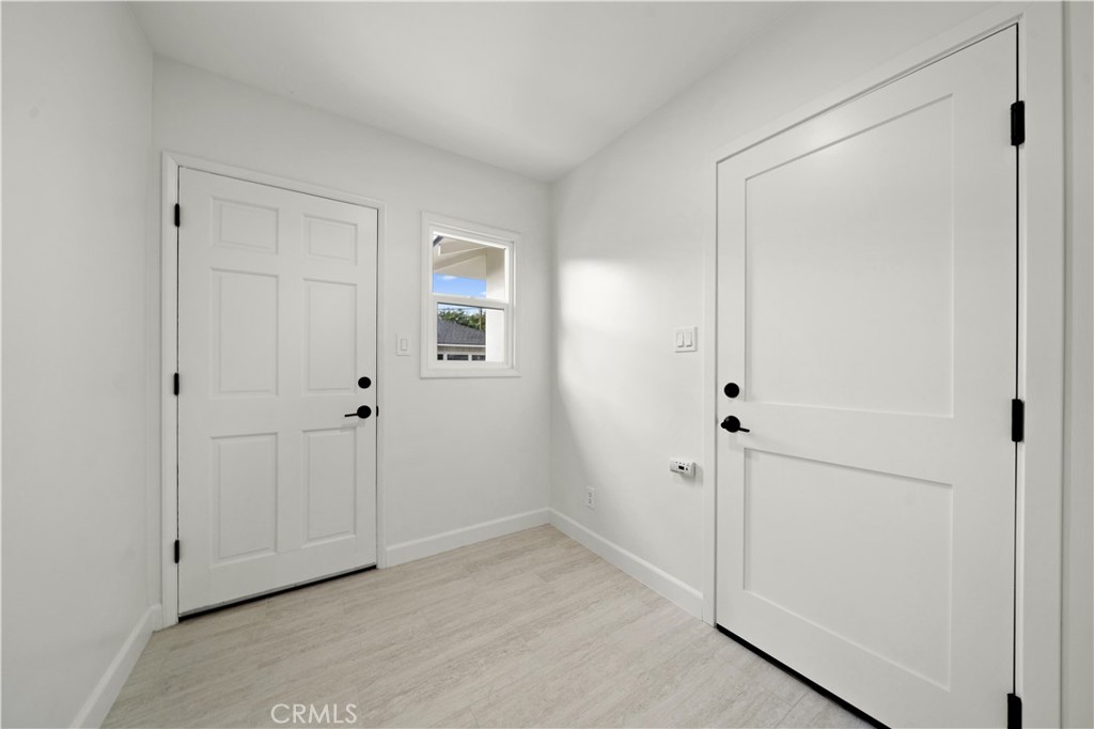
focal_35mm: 12
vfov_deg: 90.0
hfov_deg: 112.6
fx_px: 365
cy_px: 364
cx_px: 547
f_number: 7.1
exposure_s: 1/3
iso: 200
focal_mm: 12
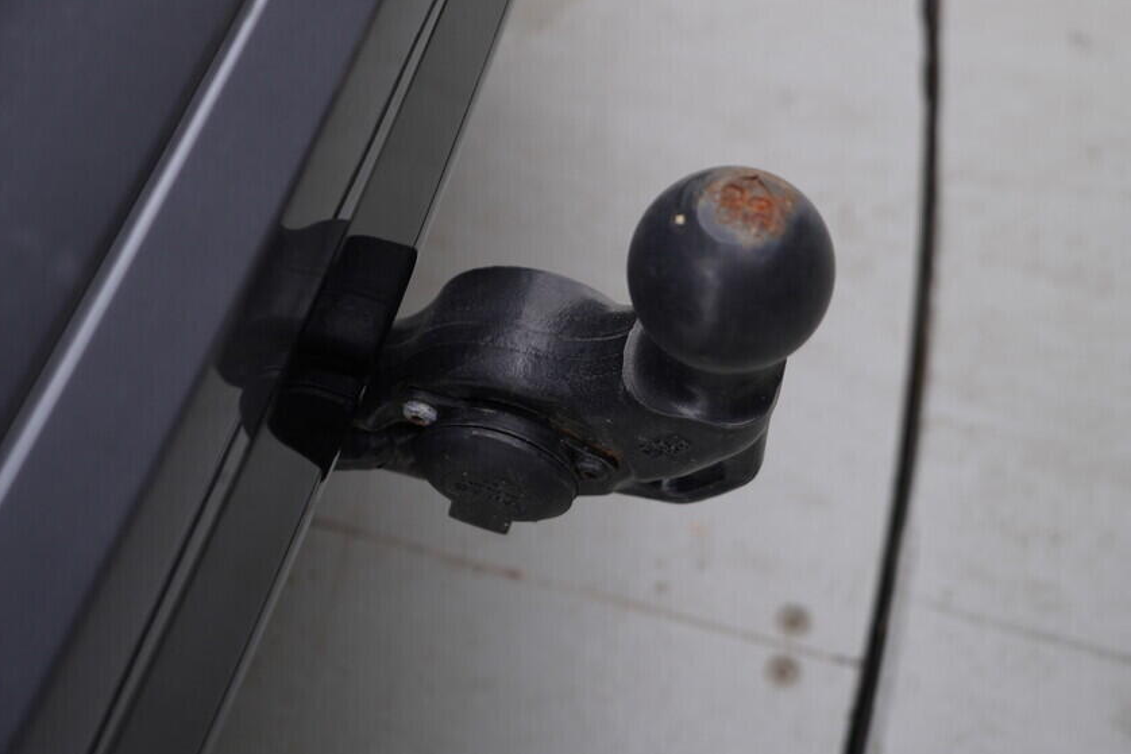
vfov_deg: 30.5
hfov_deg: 44.5
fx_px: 1382
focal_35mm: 44
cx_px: 548
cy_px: 382
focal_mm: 24
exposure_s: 1/50
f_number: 3.2
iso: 125
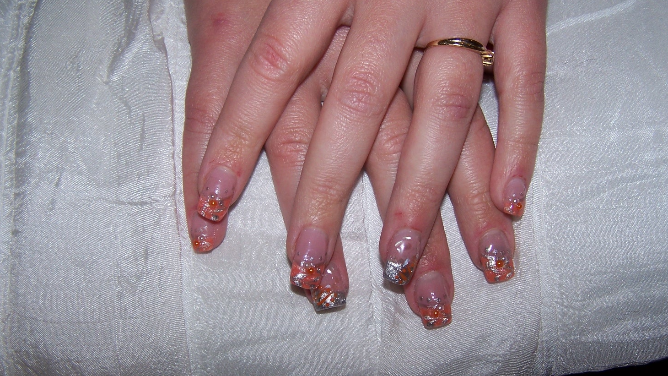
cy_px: 234
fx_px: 779
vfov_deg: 27.0
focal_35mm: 44
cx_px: 335
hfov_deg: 46.4
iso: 80
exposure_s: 1/60
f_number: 2.8
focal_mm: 6.3
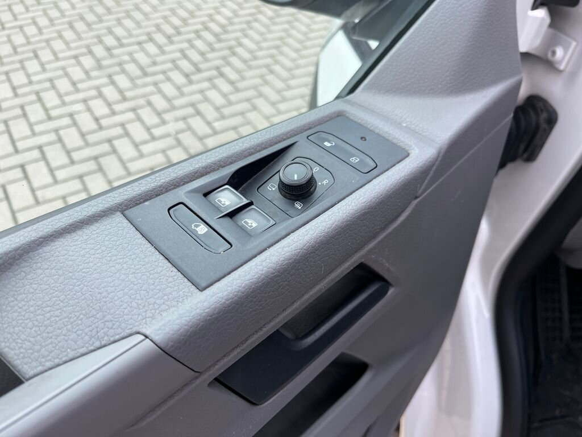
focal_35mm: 26
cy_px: 218
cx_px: 291
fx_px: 437
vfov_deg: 53.1
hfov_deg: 67.3
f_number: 1.6
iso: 80
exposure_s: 1/121
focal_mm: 5.1
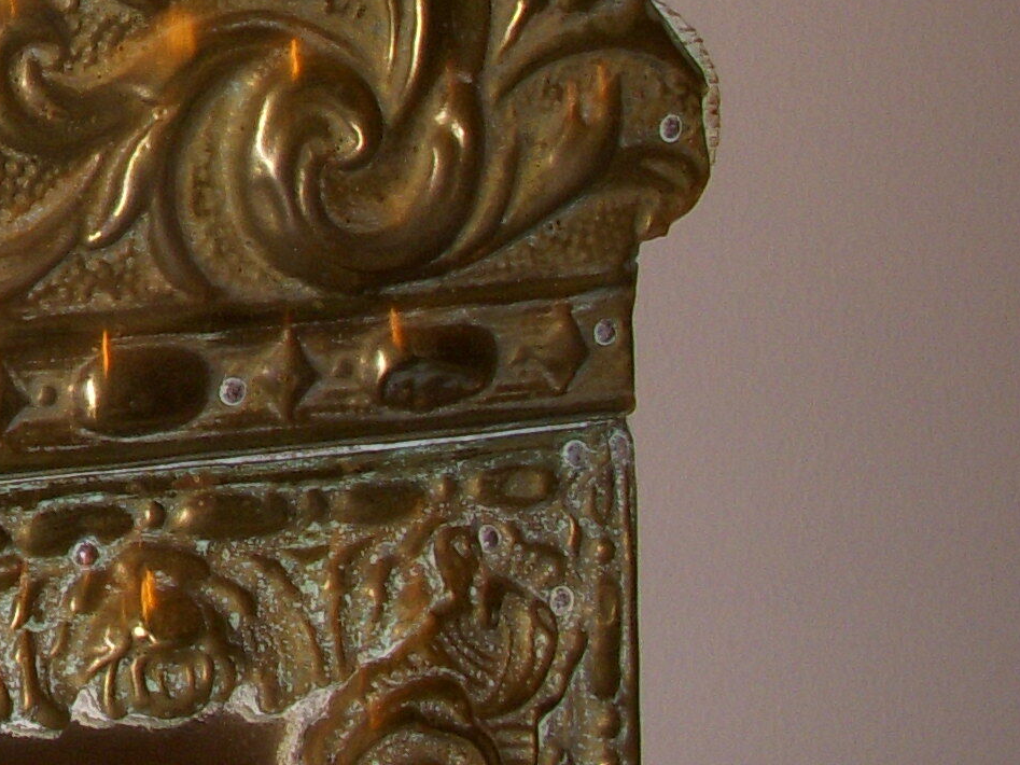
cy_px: -88
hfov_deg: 13.9
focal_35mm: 131
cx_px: -630
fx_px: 3860
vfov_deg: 11.2
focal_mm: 6.3
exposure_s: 1/30
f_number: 3.3
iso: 100
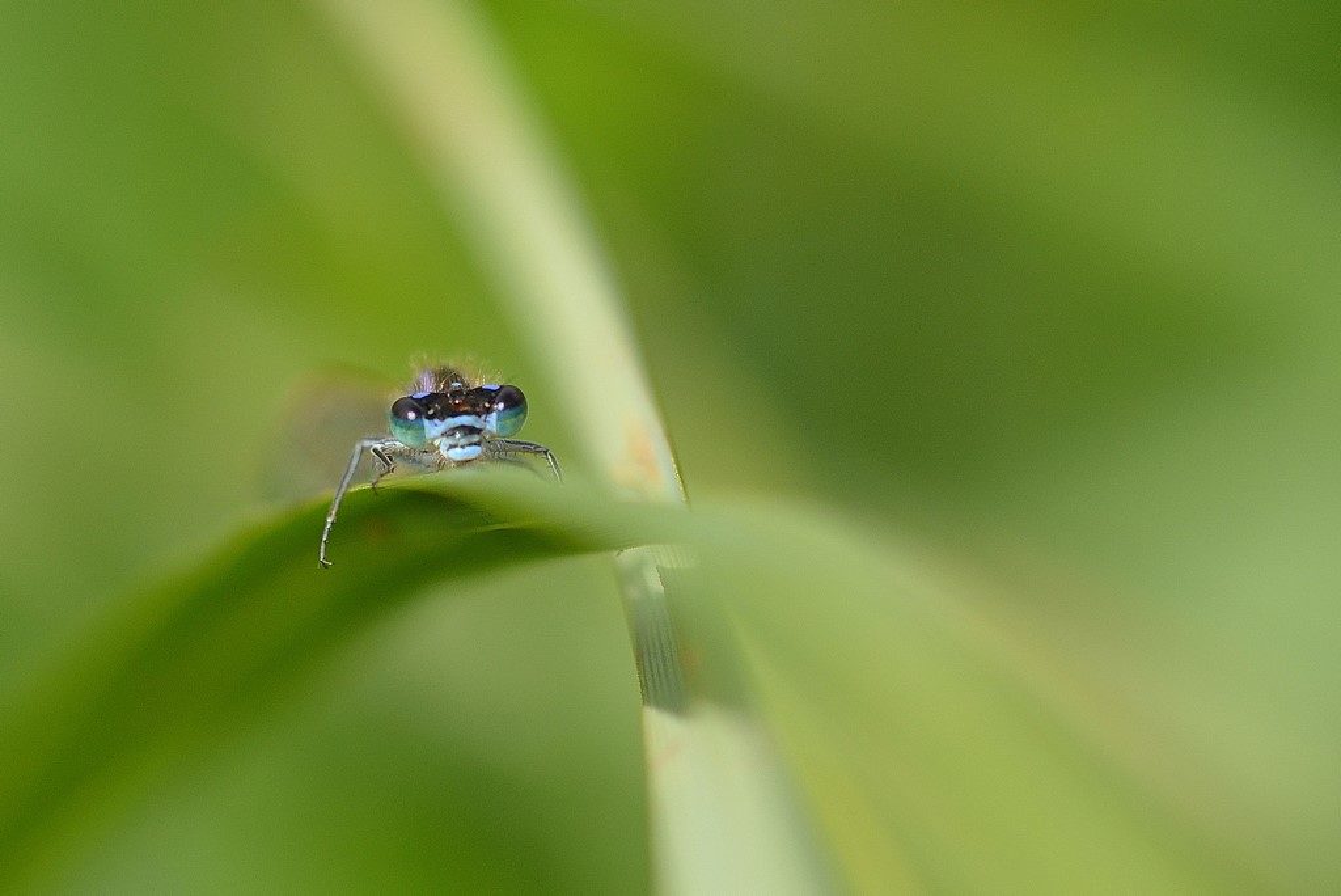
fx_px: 5870
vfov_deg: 8.7
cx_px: 670
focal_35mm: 158
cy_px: 448
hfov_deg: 13.0
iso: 400
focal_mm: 105
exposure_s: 1/1600
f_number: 6.3
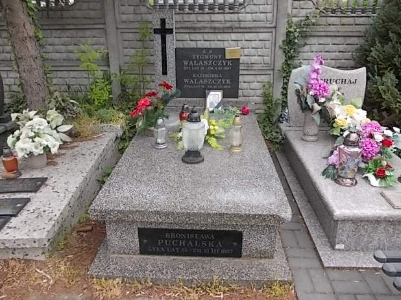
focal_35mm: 29
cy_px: 145
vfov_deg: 48.2
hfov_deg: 61.7
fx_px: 336
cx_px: 197
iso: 80
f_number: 2.7
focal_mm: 4
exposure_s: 1/160
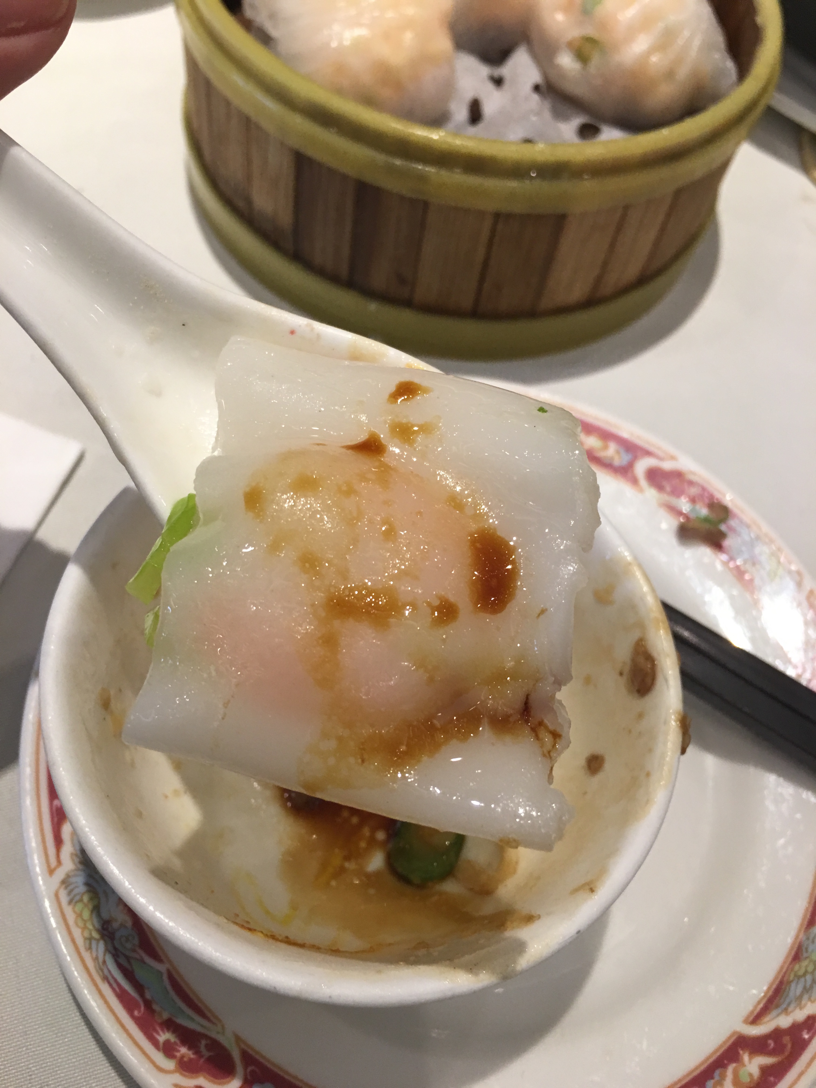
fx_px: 911
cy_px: 544
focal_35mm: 29
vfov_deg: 61.7
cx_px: 408
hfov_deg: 48.2
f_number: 2.2
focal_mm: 4.15
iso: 40
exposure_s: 1/30
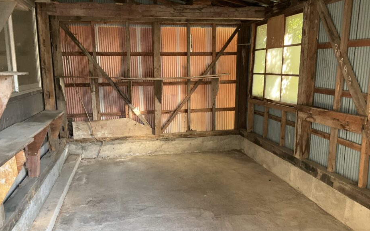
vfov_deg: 39.3
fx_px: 323
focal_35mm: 32
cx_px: 184
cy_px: 130
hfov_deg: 59.7
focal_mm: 3
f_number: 1.8
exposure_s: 1/63
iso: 64
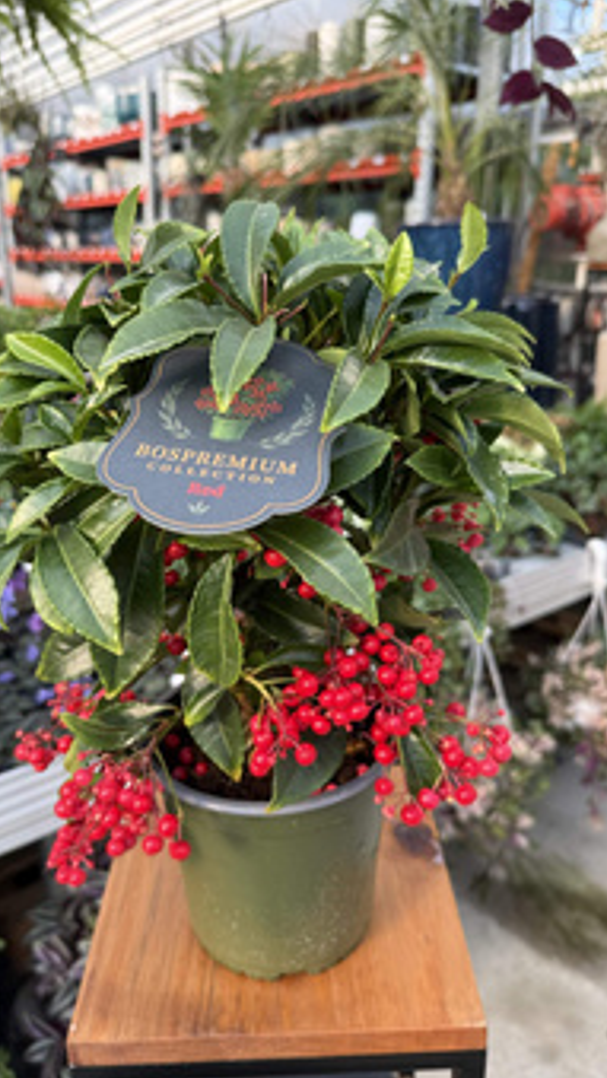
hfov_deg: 42.9
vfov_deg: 69.8
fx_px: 772
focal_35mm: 27
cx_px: 281
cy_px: 550
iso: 64
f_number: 1.78
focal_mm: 6.76
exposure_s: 1/228
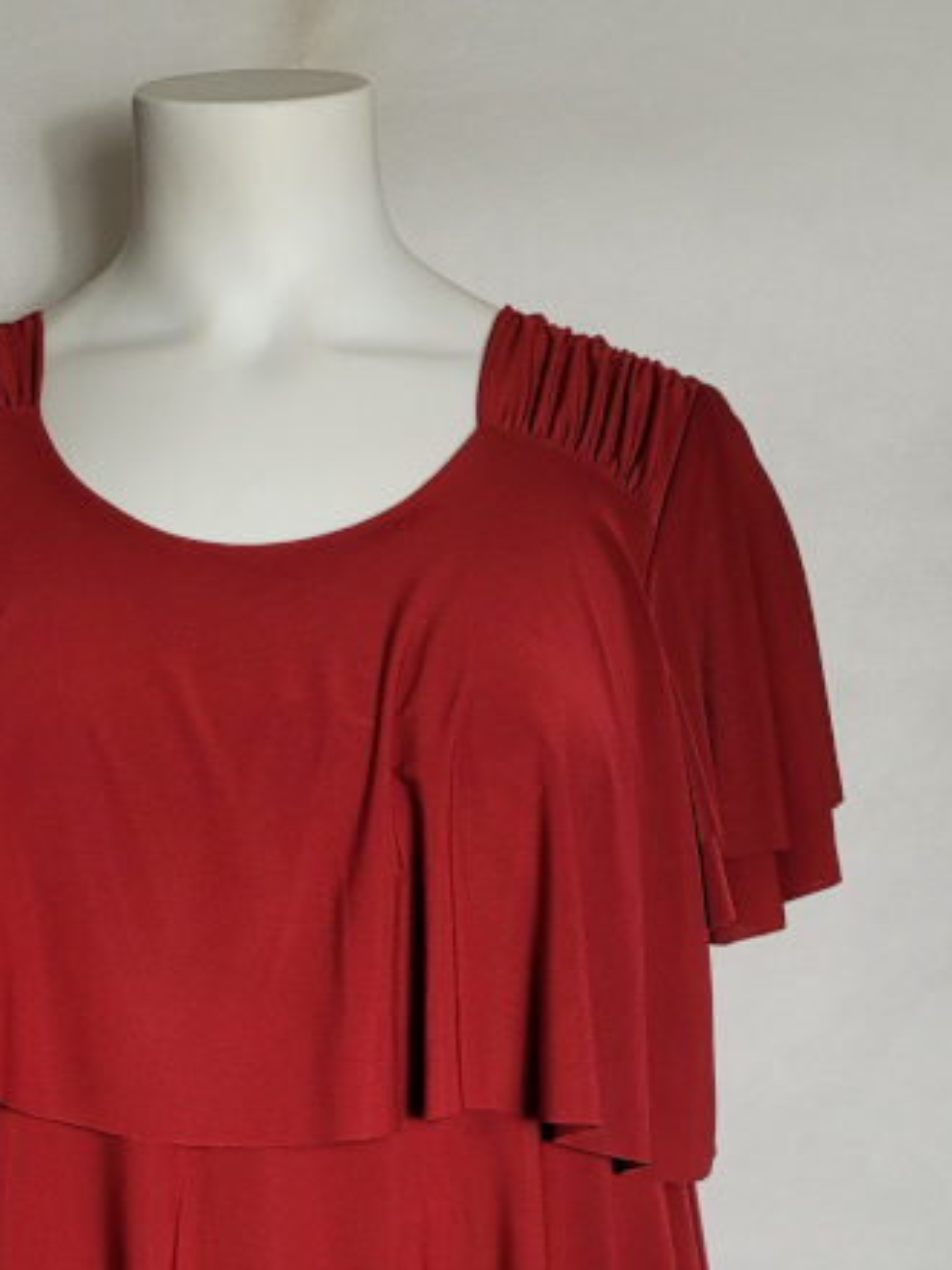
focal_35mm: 63
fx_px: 2310
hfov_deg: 23.2
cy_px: 1471
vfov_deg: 27.5
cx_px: 312
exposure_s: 1/100
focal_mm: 5.4
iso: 200
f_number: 1.8
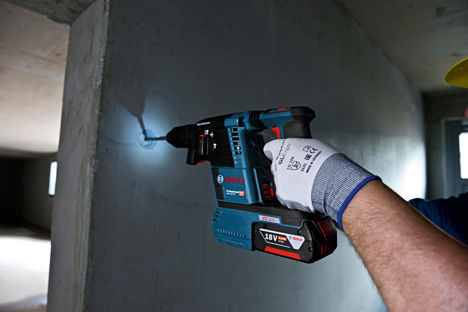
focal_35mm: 24
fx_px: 312
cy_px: 156
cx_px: 234
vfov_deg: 53.2
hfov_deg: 73.7
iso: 1000
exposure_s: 1/60
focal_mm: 24
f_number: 5.6
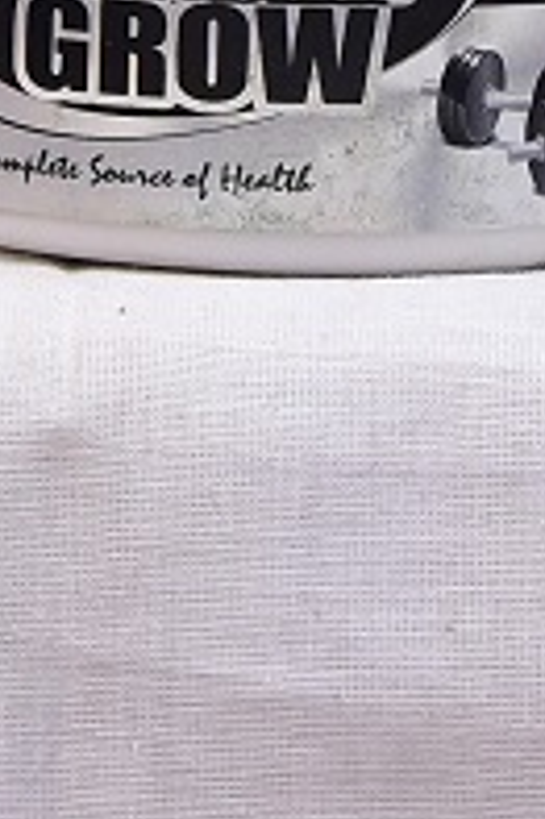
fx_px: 3162
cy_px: -245
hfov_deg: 9.9
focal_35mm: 139
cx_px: 279
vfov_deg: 14.2
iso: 1600
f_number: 4.5
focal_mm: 52
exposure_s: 1/125
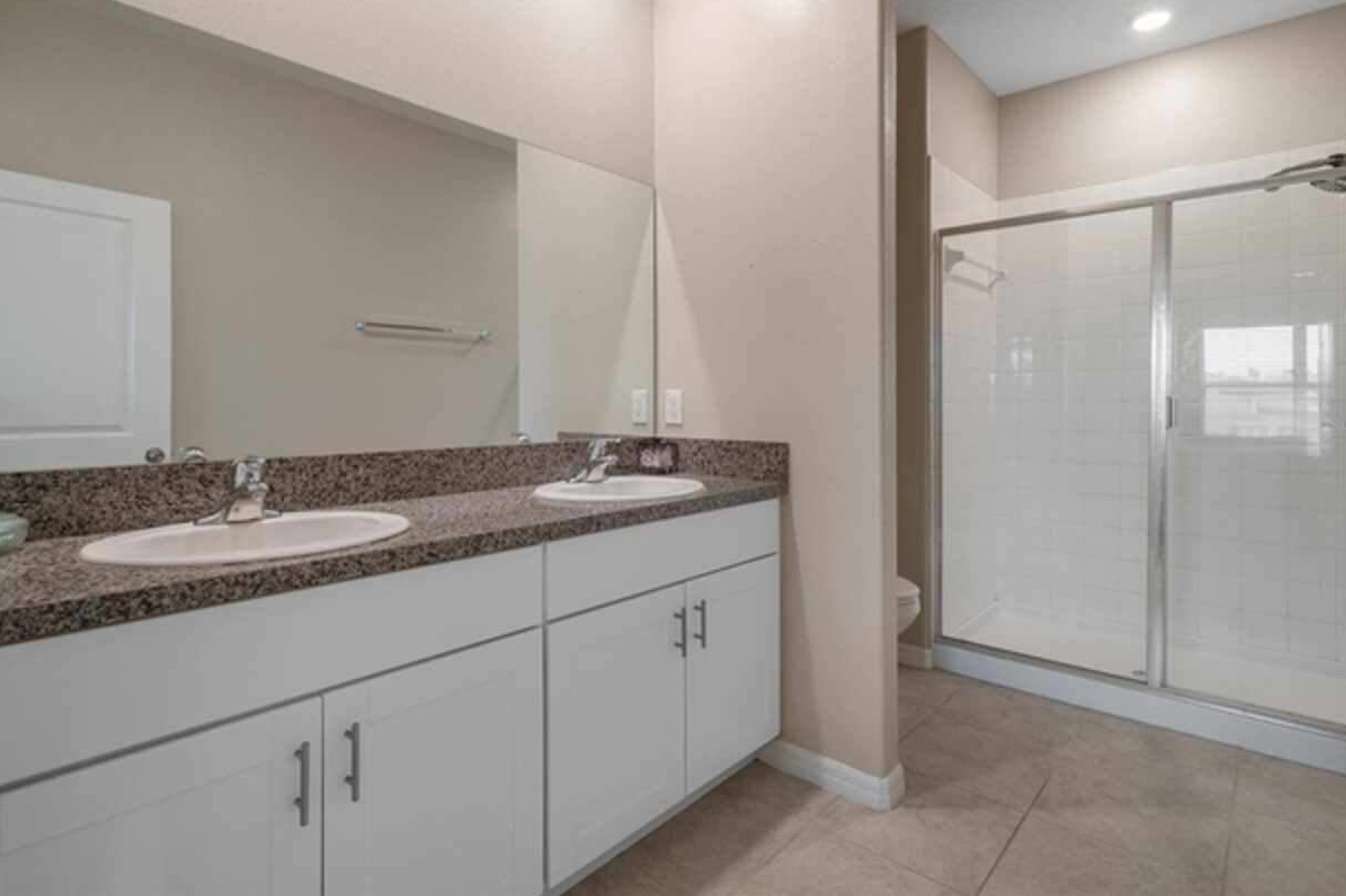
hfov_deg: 90.0
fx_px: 673
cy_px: 423
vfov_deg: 67.3
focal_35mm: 18
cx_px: 694
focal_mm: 17
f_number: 8
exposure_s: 1/2
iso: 320
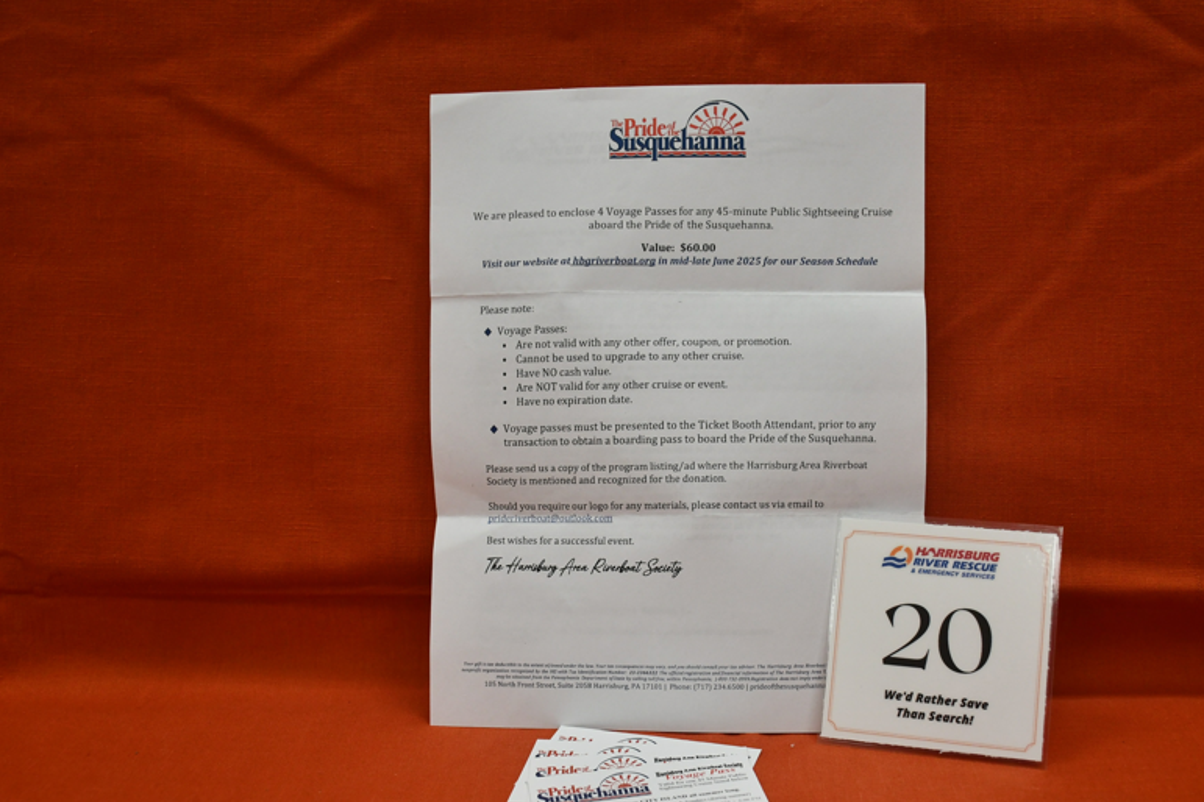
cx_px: 682
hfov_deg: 46.3
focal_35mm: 42
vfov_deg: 31.9
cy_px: 456
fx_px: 1405
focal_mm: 24
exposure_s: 1/100
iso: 800
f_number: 5
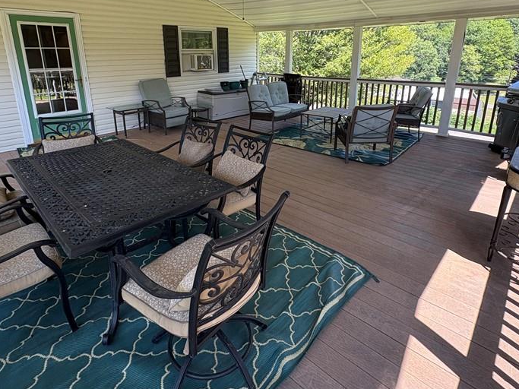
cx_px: 248
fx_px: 315
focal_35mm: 21
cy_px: 135
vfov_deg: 62.1
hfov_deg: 79.0
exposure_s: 1/154
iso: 64
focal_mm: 2.22
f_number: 2.2
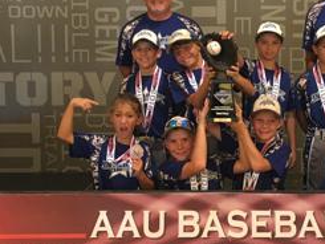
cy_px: 113
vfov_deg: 22.6
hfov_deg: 29.6
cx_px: 215
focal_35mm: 65
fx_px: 611
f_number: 2.2
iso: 200
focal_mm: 4.15
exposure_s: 1/17
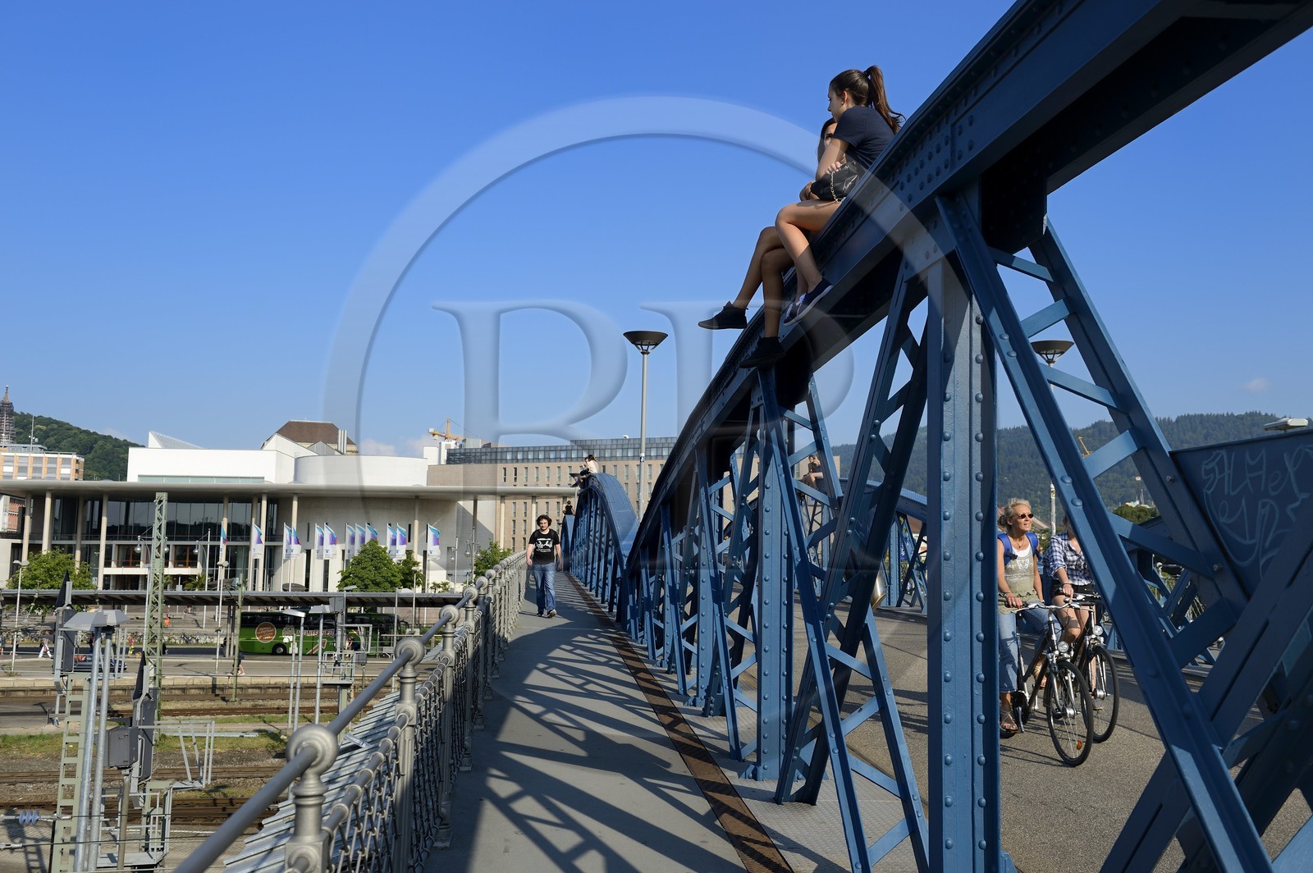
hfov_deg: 55.8
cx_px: 656
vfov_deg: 38.8
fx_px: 1239
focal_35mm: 34
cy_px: 436
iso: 100
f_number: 5.6
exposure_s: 1/400
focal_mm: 34
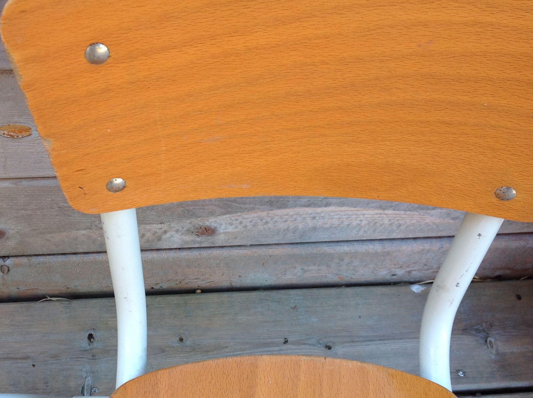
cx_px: 222
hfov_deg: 43.8
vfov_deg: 33.5
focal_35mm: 43
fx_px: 661
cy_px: 229
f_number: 2.4
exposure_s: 1/121
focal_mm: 4.28
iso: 50
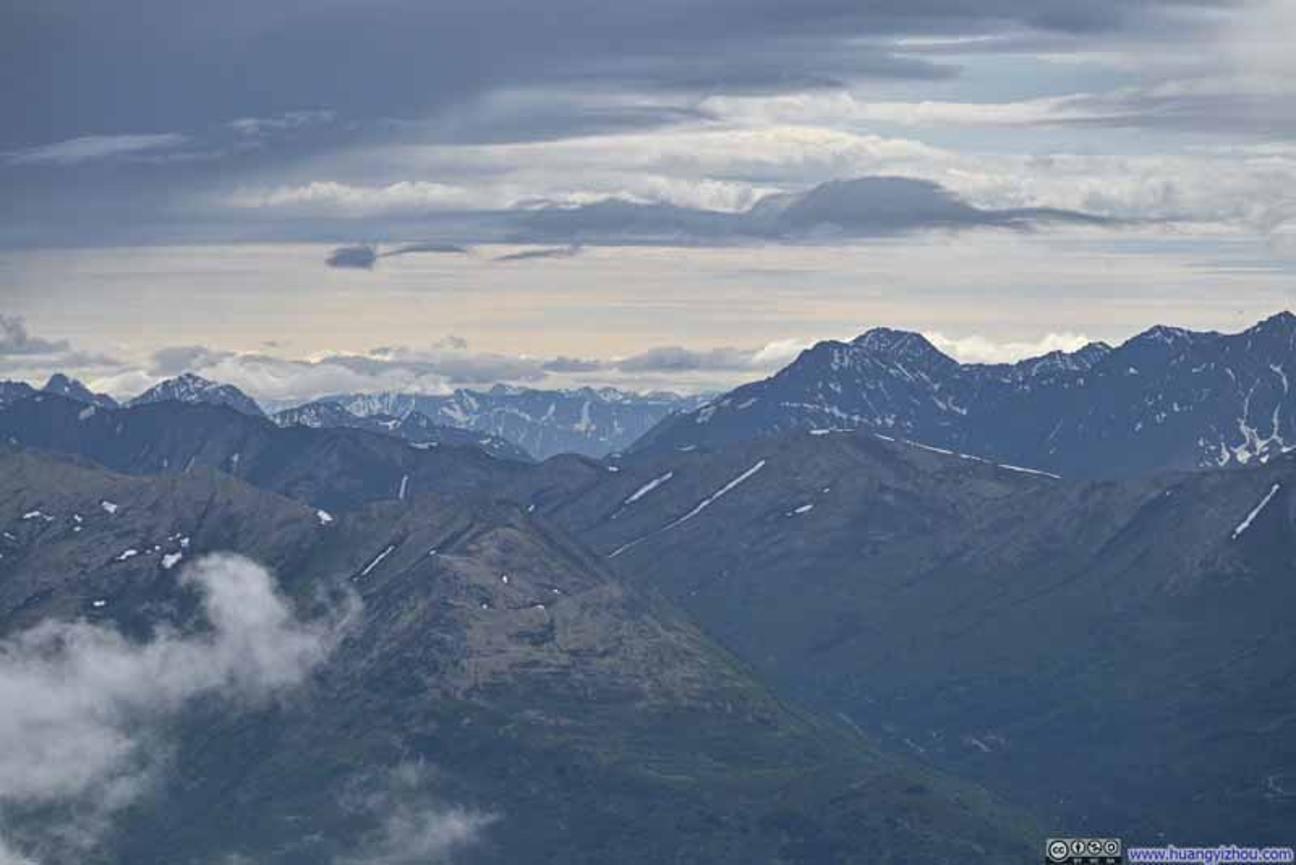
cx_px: 648
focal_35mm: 120
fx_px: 4321
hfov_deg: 17.1
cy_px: 432
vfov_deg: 11.4
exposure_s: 1/1250
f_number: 6.3
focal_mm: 120
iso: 100
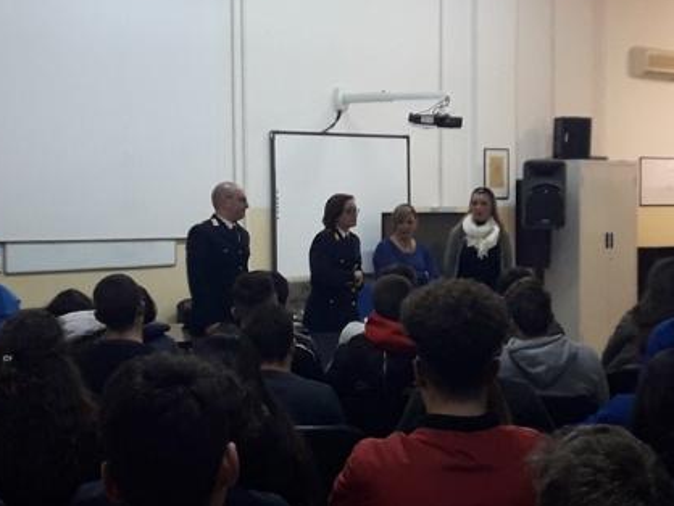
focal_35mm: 30
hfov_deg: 59.9
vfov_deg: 46.8
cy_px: 245
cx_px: 339
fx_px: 584
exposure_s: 1/33
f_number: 1.9
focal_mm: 3.7
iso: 125
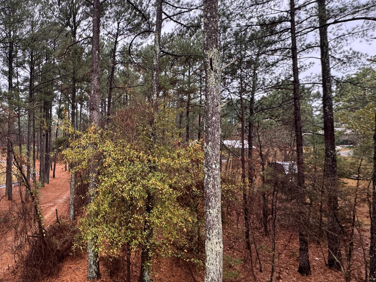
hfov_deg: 67.3
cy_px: 138
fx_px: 250
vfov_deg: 58.9
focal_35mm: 23
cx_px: 77
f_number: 2.2
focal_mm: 2.22
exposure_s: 1/99
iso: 160
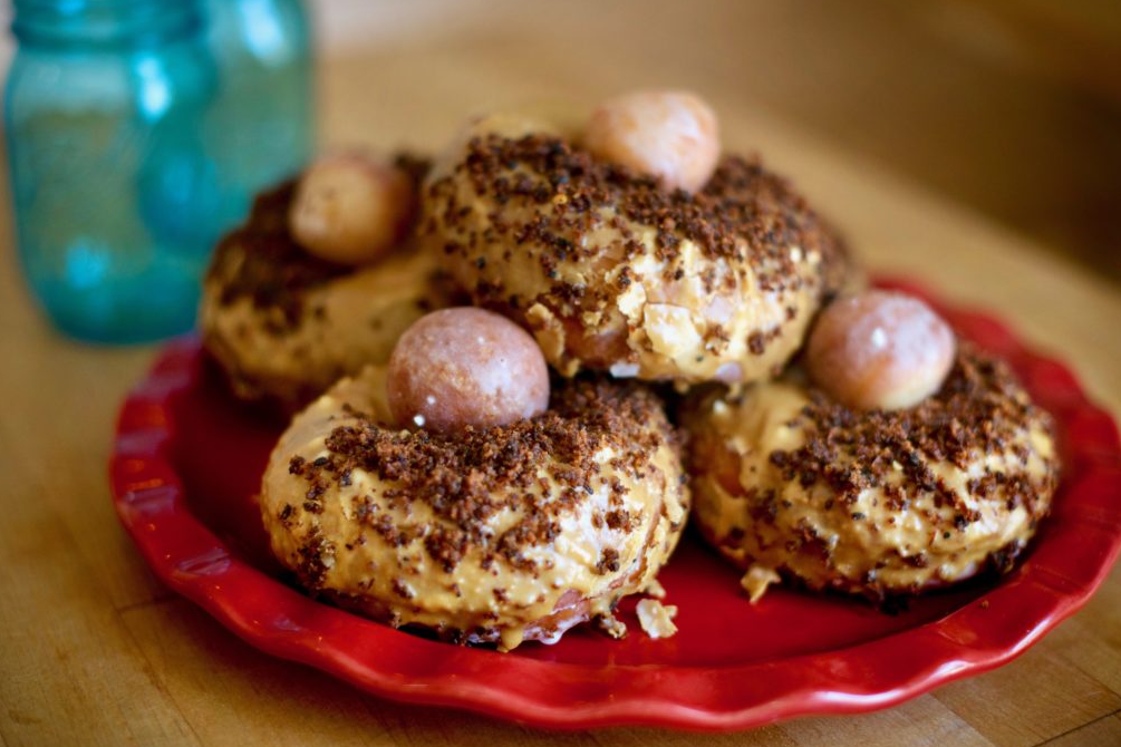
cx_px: 554
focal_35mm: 51
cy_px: 377
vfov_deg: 26.5
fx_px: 1588
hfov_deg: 38.9
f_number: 2
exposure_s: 1/640
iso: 800
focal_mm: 50
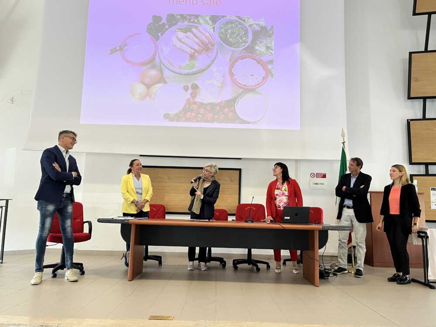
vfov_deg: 53.1
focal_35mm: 26
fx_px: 327
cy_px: 164
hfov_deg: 67.3
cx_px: 218
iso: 125
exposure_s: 1/50
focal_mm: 5.1
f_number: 1.6
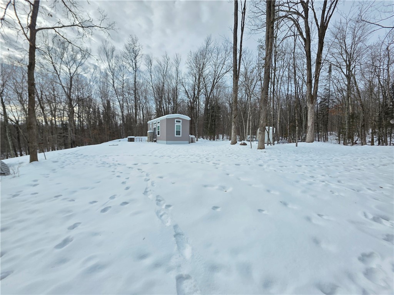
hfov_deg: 106.2
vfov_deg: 89.9
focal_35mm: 13
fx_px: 148
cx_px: 197
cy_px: 148
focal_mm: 2.2
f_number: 1.9
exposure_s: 1/1542
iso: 40
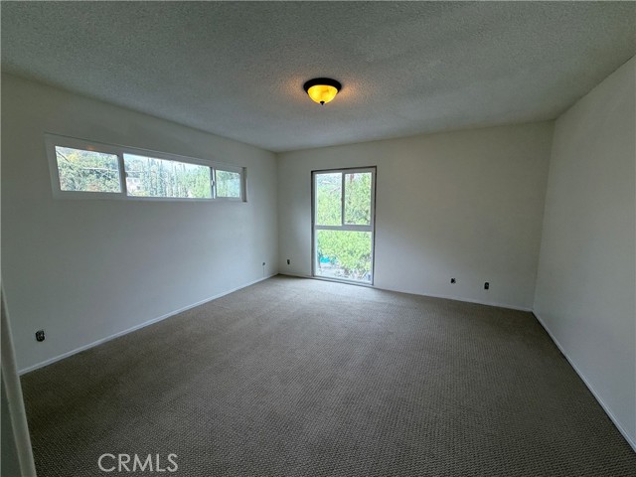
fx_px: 257
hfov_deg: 102.1
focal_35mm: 14
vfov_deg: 85.7
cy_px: 238
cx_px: 318
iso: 50
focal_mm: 2.22
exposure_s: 1/265
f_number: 2.2
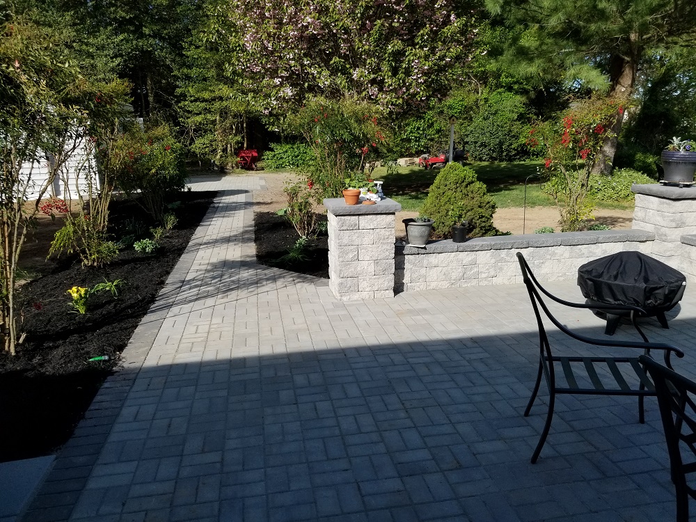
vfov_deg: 53.1
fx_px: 523
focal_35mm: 26
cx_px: 348
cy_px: 261
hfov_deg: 67.3
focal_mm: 4.25
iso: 50
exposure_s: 1/1792
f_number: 1.7
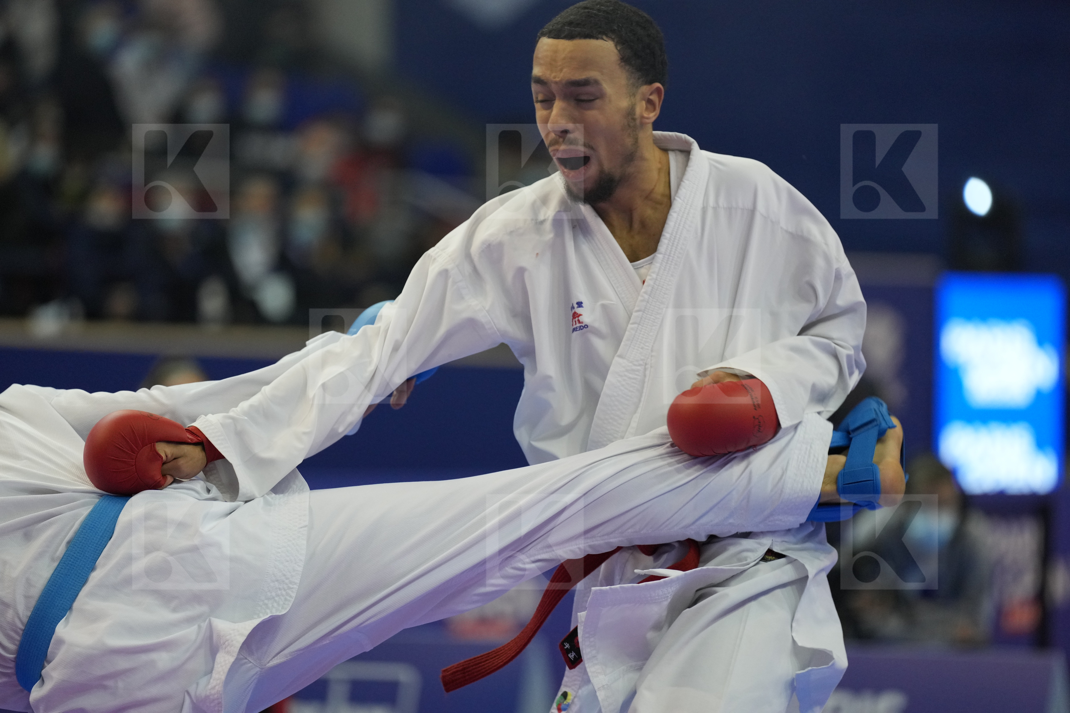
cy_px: 356
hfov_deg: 10.3
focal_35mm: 200
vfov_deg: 6.9
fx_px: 5943
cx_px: 535
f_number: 2.8
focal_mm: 200
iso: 3200
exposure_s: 1/1000
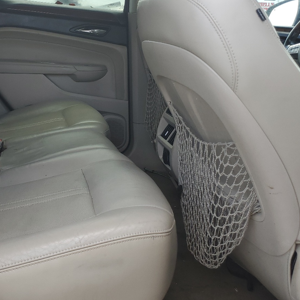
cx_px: 73
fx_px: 412
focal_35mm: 42
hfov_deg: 38.9
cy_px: 97
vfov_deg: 39.5
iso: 50
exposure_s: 1/400
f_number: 1.5
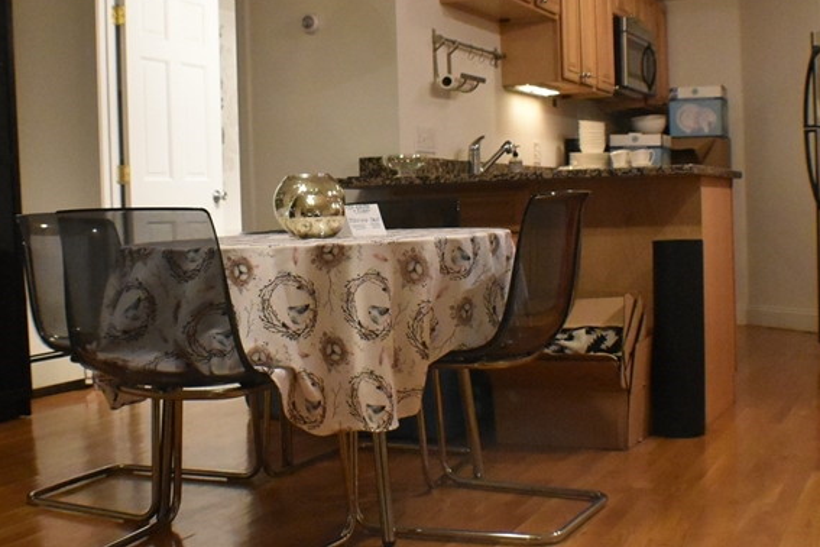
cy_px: 231
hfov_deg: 31.0
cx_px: 392
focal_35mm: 65
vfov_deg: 20.9
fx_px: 1480
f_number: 4
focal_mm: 24
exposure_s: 1/125
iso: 5000
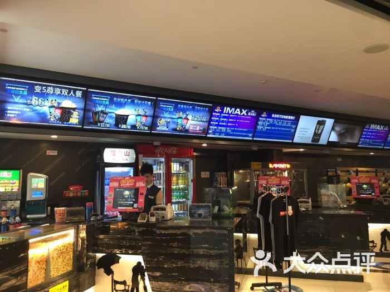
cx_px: 195
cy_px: 146
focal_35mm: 29
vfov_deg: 48.2
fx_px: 327
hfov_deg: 61.7
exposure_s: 1/33
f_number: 2.2
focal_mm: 4.15
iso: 80
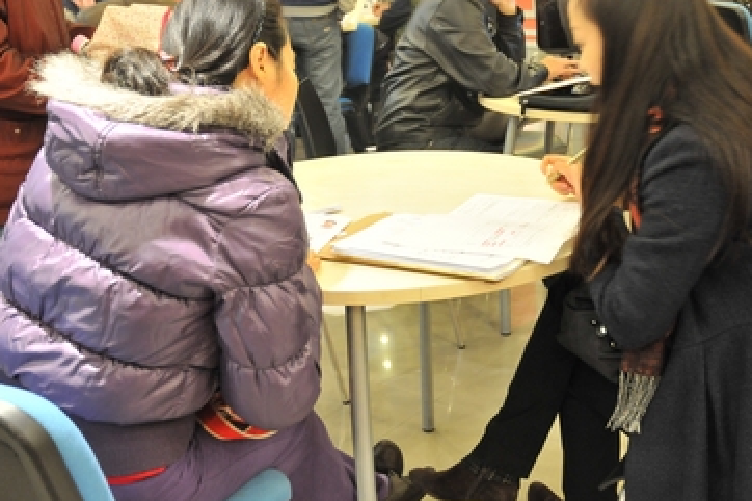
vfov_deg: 28.8
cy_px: 250
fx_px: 973
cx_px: 372
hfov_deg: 42.2
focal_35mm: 47
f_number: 3.8
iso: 1600
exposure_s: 1/30
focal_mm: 25
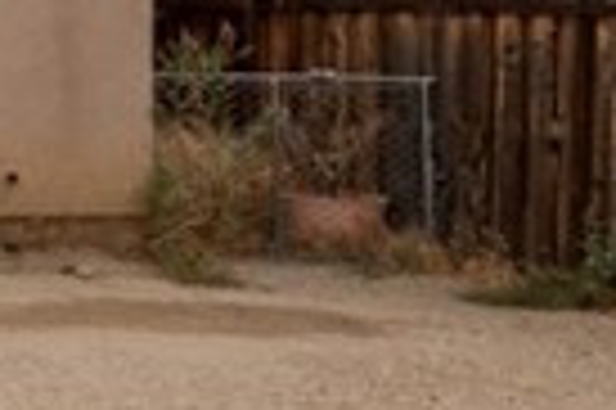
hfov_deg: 11.2
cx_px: -1205
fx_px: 2051
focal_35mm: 120
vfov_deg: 11.3
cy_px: 61
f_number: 7.1
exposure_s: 1/125
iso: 250
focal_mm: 16
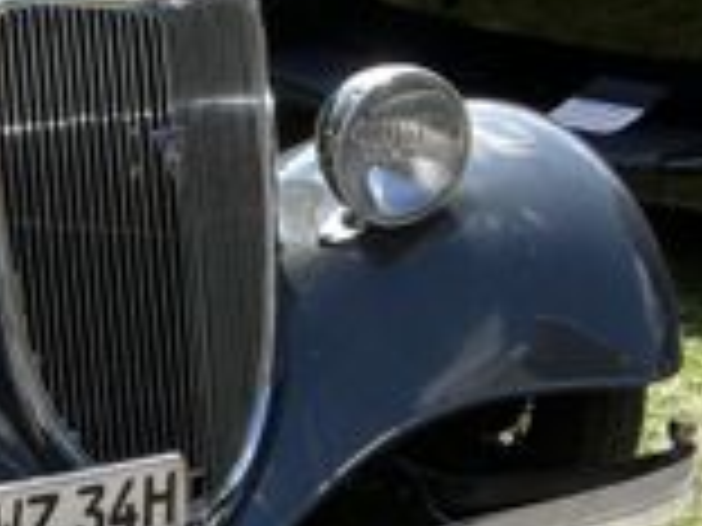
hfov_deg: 12.7
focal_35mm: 156
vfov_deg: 9.5
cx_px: 320
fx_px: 3164
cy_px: 459
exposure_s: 1/320
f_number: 4.3
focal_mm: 6.2
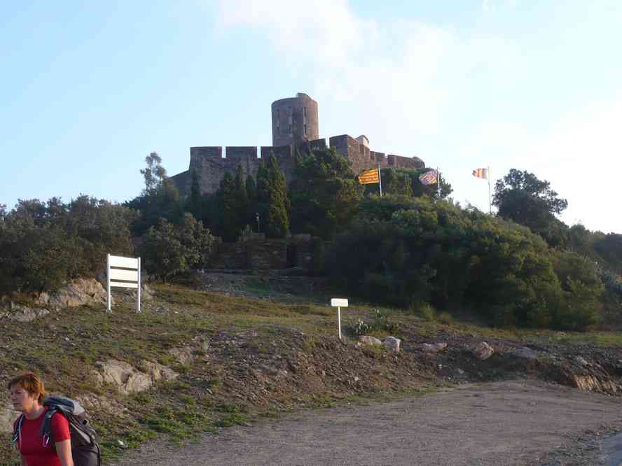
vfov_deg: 36.0
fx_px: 719
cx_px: 311
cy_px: 233
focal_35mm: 40
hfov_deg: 46.8
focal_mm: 5.8
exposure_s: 1/400
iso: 100
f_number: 2.8
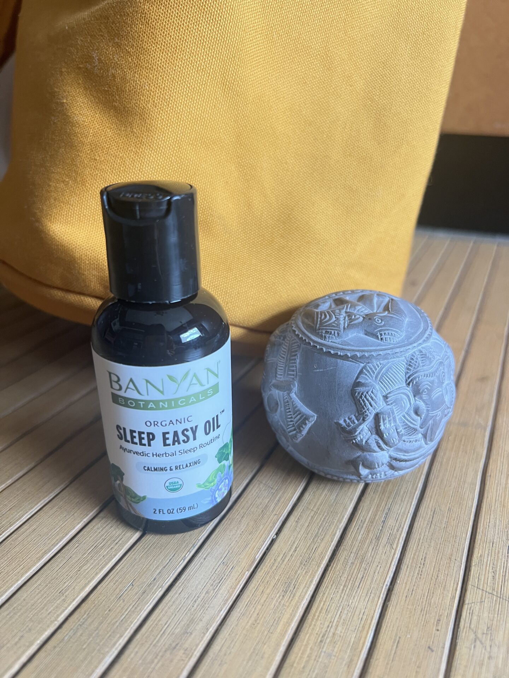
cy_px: 339
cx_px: 254
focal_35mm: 26
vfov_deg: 67.3
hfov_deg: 53.1
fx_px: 510
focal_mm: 5.7
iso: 320
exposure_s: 1/60
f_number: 1.5
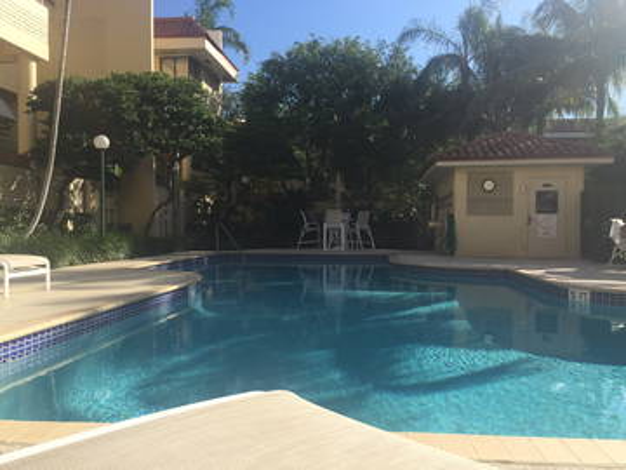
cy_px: 235
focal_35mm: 29
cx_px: 313
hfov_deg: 61.7
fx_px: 524
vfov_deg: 48.2
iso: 32
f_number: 2.2
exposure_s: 1/1721
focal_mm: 4.15
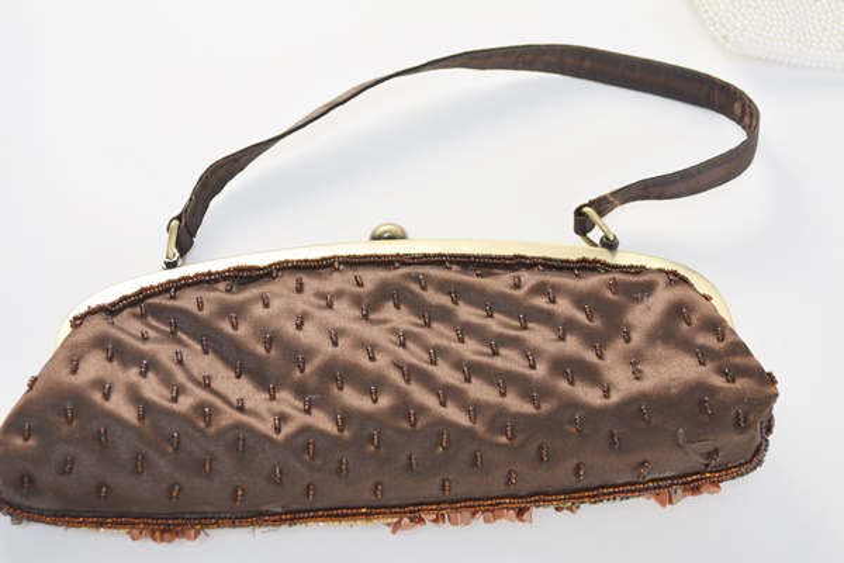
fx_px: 1266
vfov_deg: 25.1
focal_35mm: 54
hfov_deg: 36.9
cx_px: 422
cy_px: 282
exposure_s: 1/125
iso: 360
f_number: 5.6
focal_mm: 36
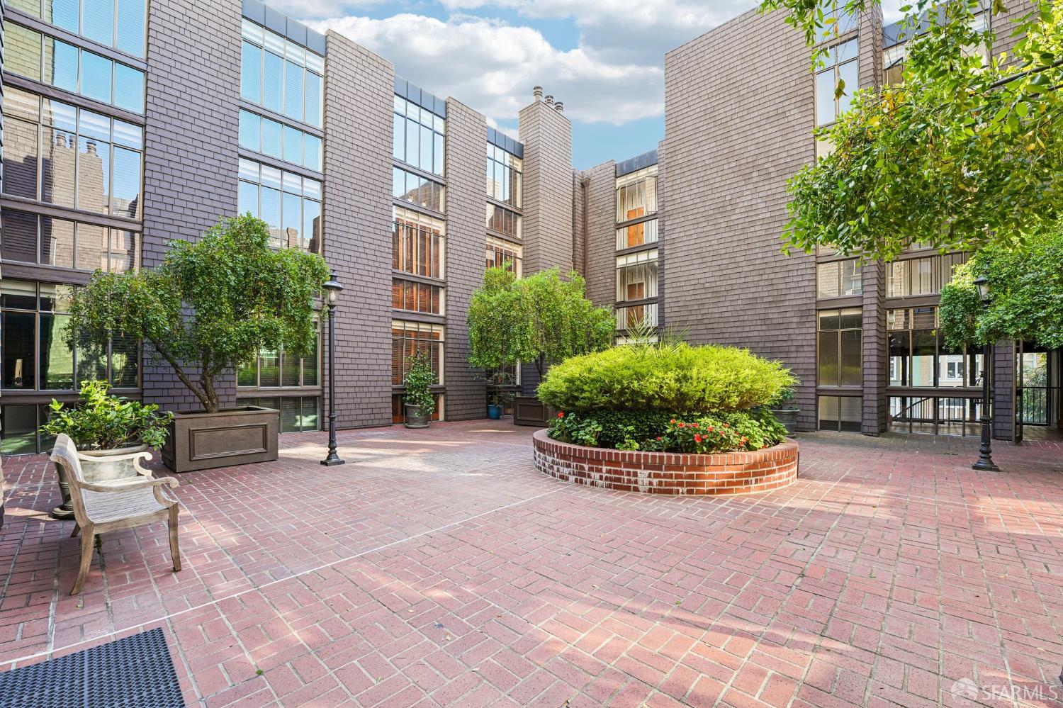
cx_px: 532
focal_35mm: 14
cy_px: 354
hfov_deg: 104.3
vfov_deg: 81.2
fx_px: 413
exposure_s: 1/60
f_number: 8
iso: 640
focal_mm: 14
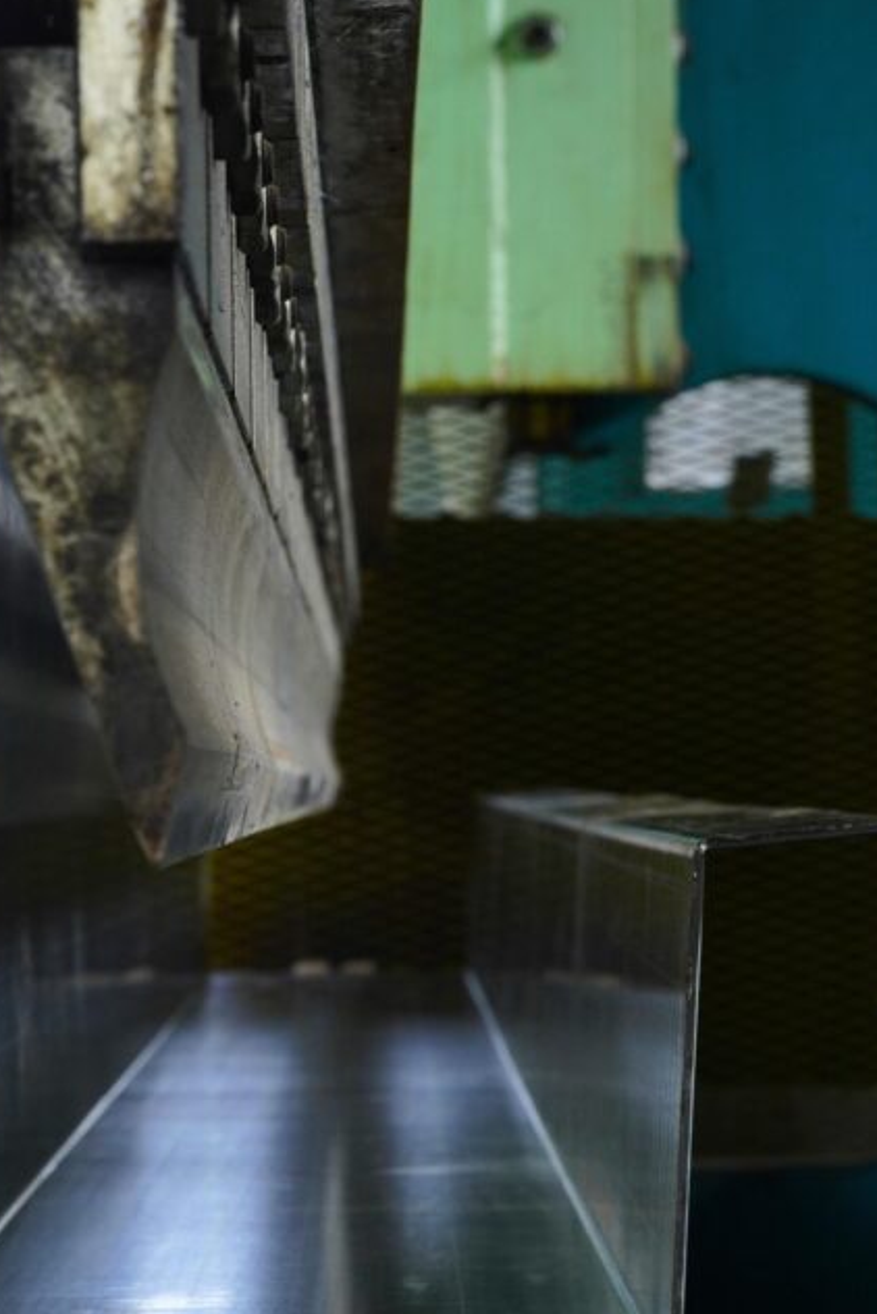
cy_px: 850
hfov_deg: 8.1
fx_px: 6205
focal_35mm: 170
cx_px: 248
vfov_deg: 12.1
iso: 400
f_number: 16
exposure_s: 1/8
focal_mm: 70
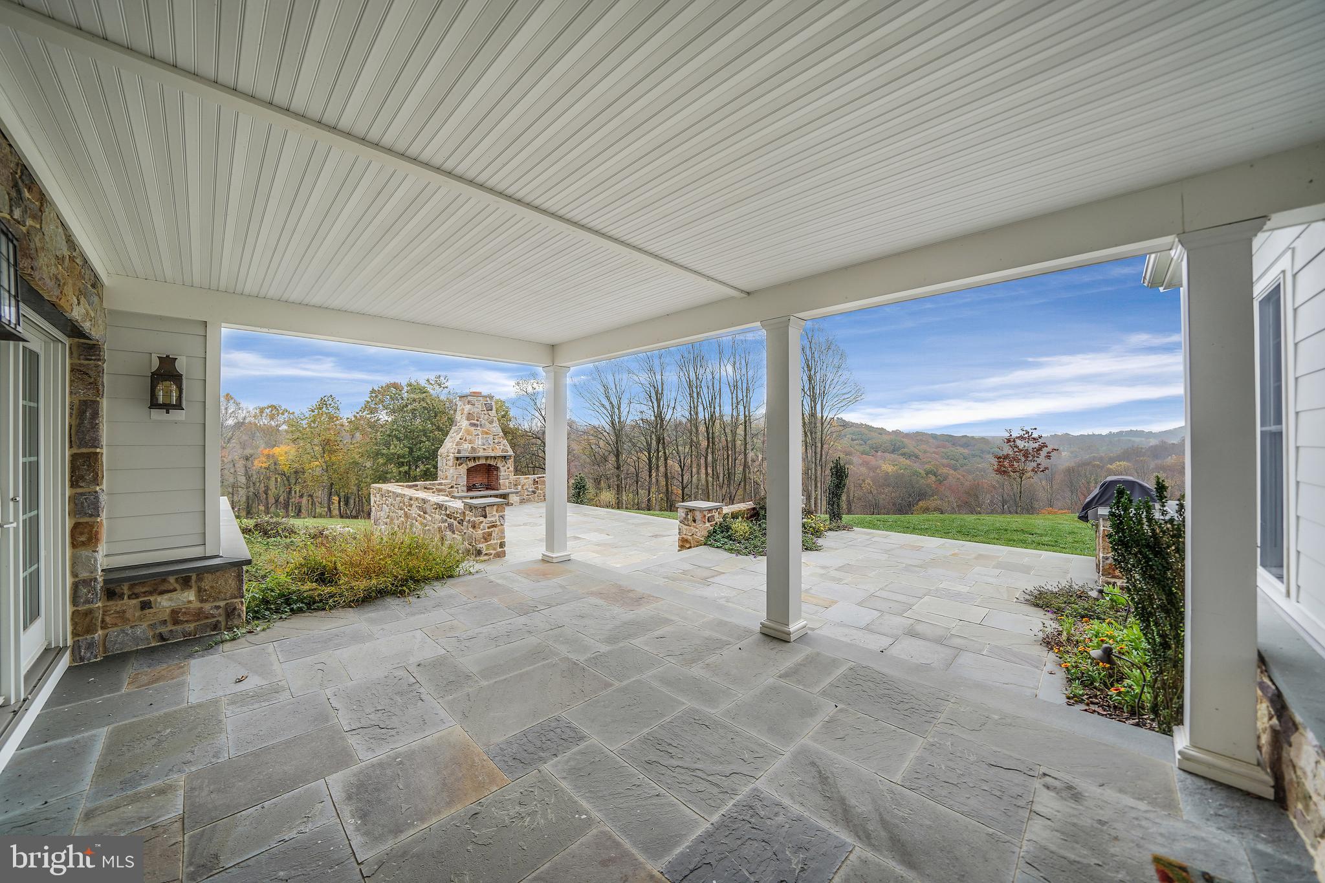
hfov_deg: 112.6
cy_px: 442
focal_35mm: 12
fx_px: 442
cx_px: 662
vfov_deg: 90.0
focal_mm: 12
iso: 100
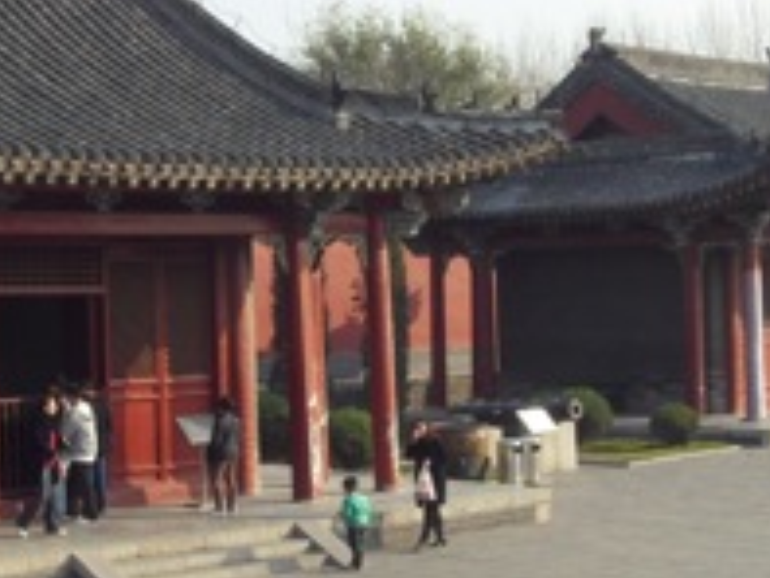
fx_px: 1936
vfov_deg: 17.0
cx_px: 254
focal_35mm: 87
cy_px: 328
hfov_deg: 22.4
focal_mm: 6.6
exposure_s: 1/125
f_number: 6.2
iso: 80
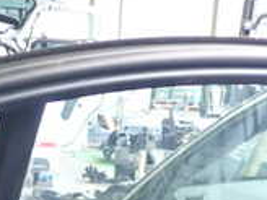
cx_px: 54
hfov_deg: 17.7
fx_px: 848
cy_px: 341
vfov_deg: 12.5
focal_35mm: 110
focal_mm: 5.4
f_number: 2.3
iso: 500
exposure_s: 1/30
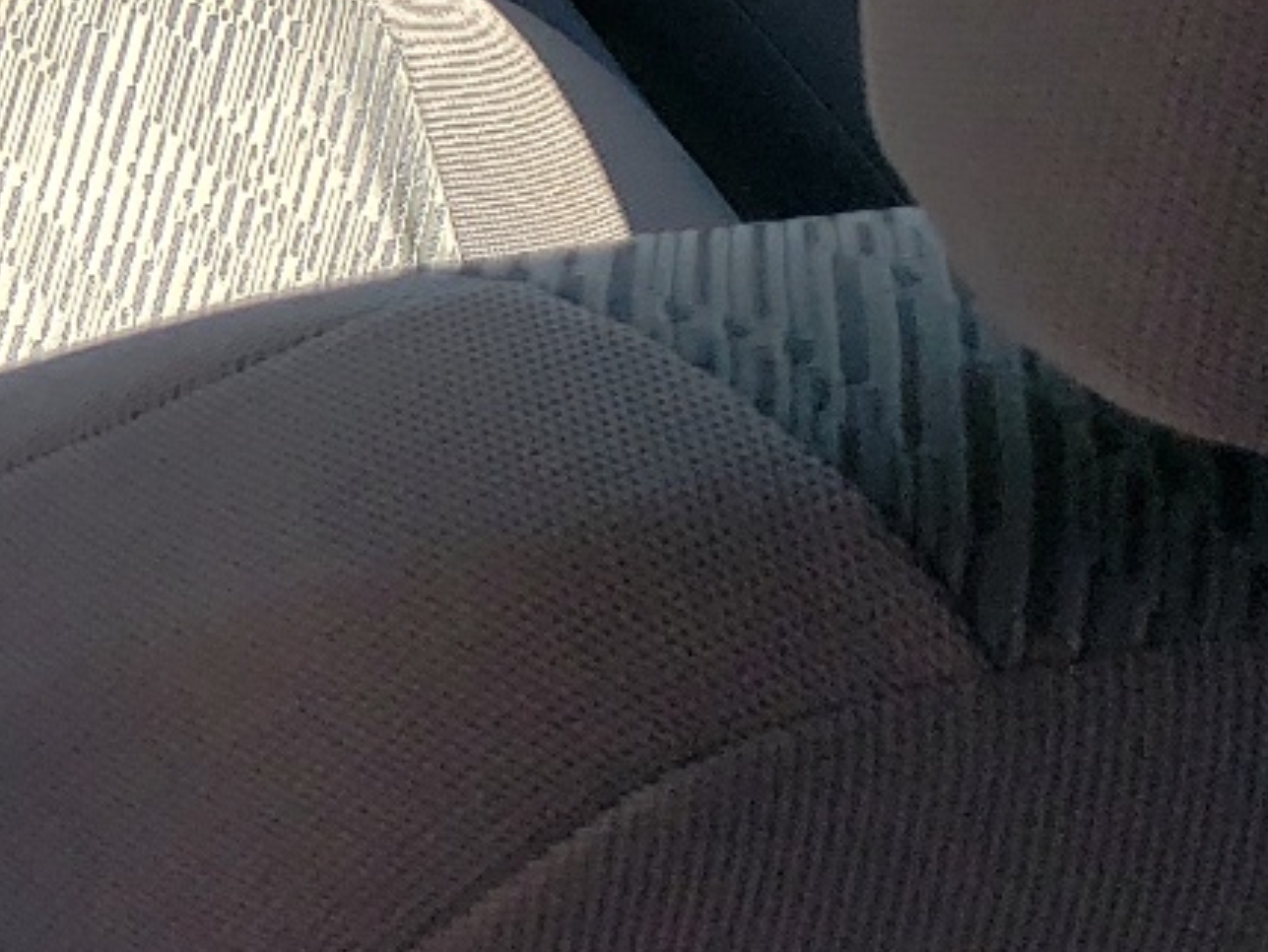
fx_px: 3554
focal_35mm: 97
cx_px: -990
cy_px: -207
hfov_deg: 16.9
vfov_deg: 14.7
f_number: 1.5
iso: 50
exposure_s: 1/385
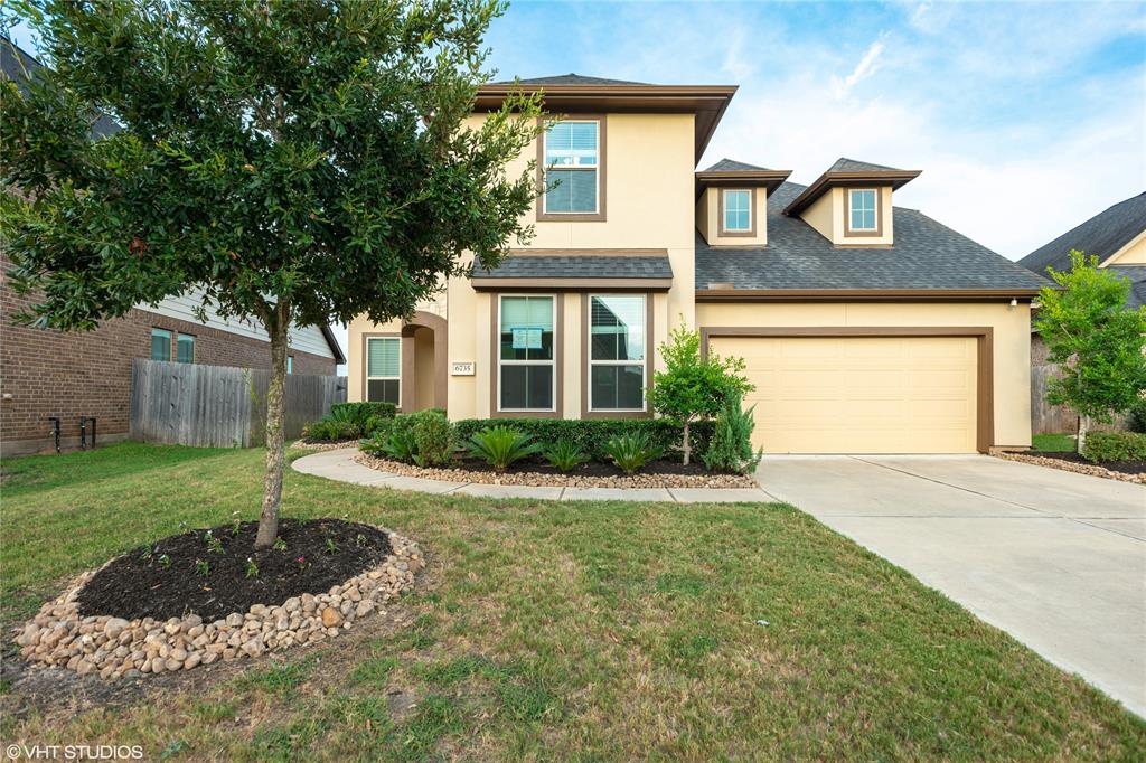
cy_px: 382
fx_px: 605
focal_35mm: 19
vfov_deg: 64.5
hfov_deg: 86.9
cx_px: 573
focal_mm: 19
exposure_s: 1/100
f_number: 8
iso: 100
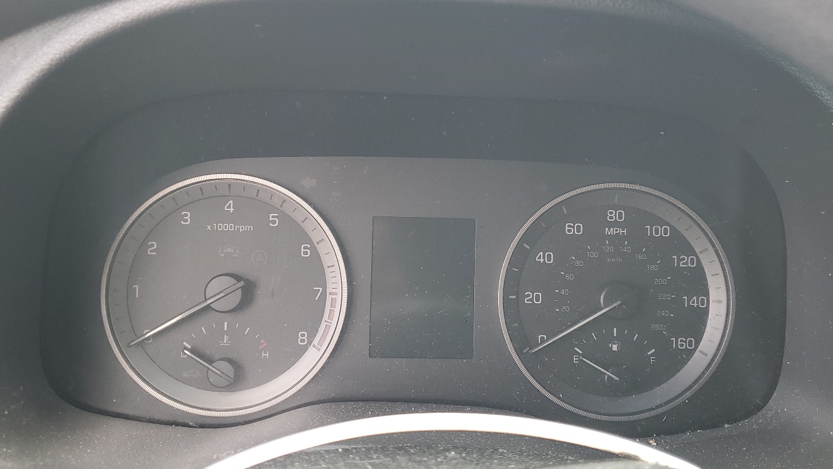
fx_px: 751
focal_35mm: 34
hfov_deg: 58.0
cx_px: 427
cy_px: 210
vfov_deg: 34.6
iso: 53
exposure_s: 1/60.2
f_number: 1.5
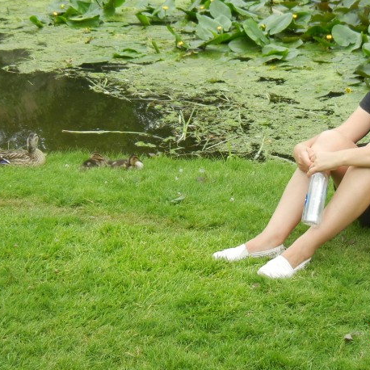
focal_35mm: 89
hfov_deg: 19.5
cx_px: 211
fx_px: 1076
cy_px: 86
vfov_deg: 19.4
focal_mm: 8.1
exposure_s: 1/258
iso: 160
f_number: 3.8
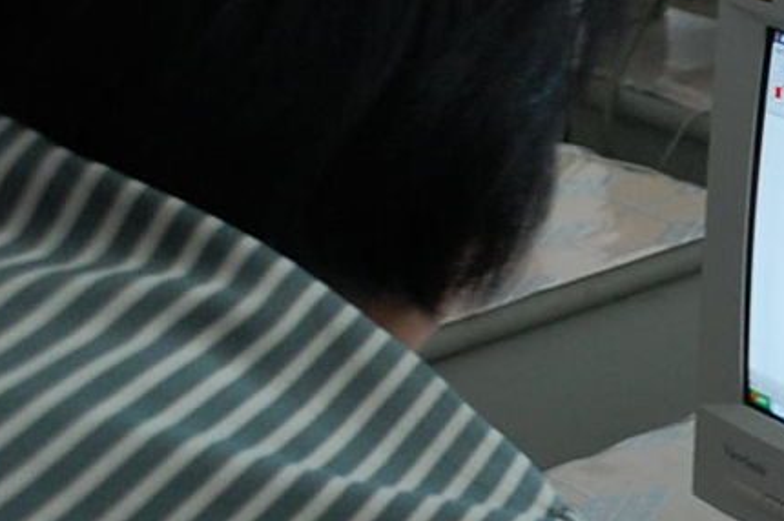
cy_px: 280
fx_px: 3014
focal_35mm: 138
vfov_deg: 9.9
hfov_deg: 14.3
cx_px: 970
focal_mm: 31
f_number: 4.2
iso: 800
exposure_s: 1/30
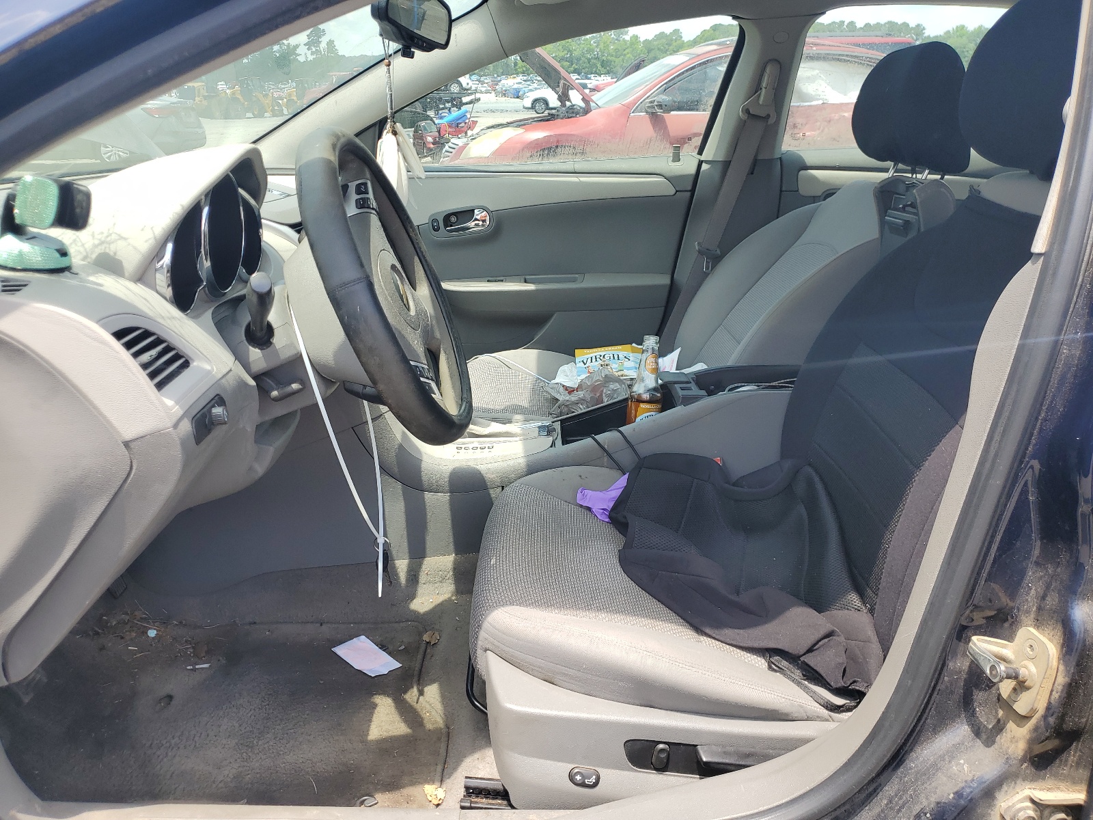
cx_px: 546
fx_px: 821
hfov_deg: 67.3
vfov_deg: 53.1
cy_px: 410
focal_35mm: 26
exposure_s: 1/769
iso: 50
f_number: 1.5
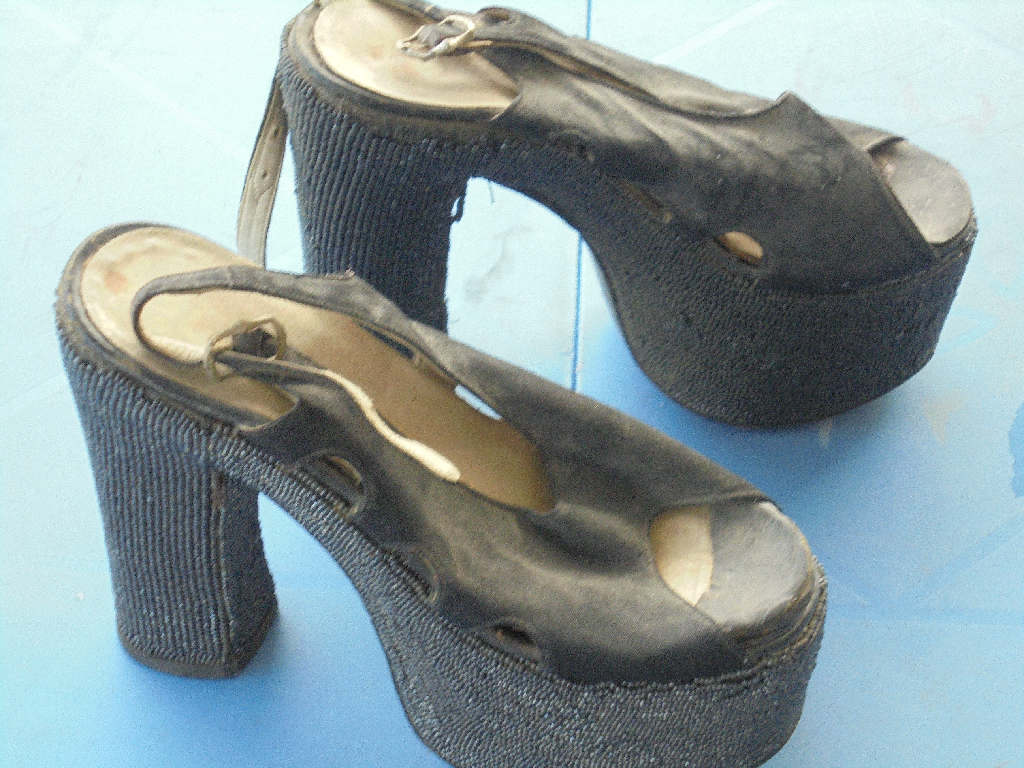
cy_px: 384
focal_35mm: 94
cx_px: 512
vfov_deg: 15.7
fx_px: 2781
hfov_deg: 20.9
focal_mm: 16.9
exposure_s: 1/80
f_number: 4.7
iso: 400
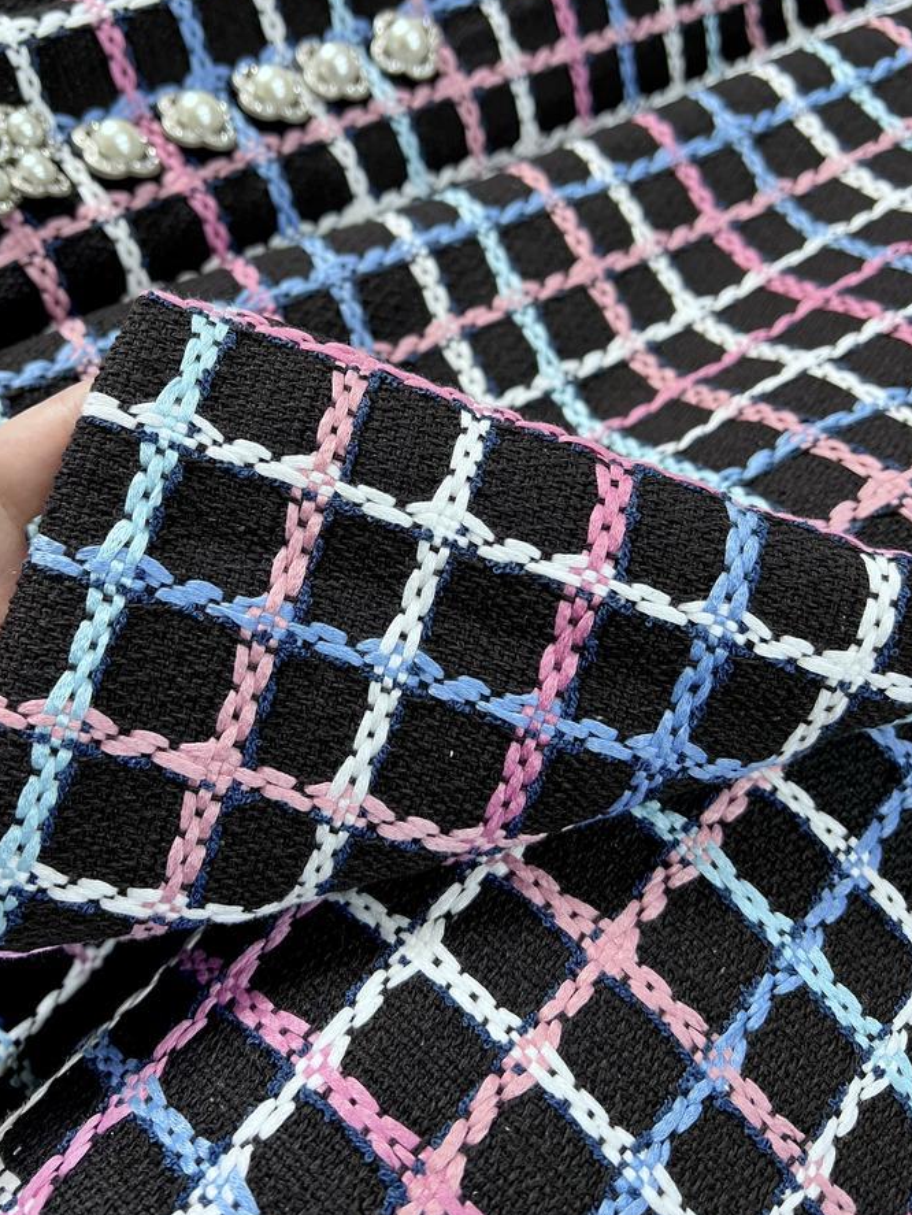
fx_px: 1053
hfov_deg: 46.7
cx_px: 390
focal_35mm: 30
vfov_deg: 59.7
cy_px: 530
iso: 125
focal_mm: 5.7
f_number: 1.5
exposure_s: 1/50
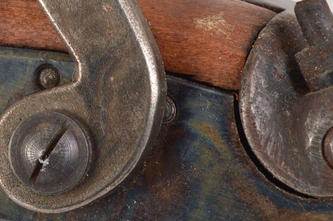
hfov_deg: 8.8
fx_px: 2166
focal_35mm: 234
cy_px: 11
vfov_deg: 5.8
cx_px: 165
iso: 100
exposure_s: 1/125
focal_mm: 55
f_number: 9
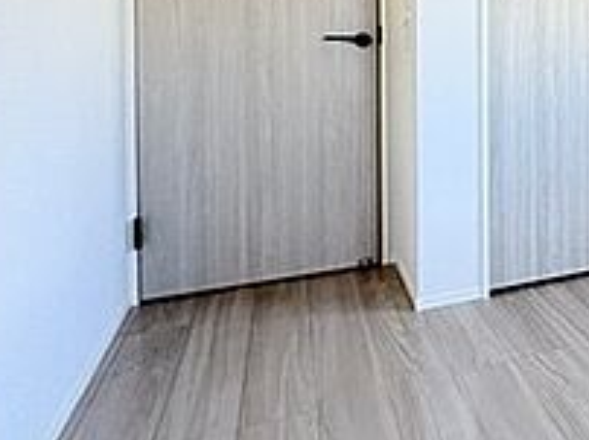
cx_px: 863
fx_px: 731
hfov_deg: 29.2
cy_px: 51
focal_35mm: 43
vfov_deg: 32.0
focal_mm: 2.22
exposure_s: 1/99
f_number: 2.2
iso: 200
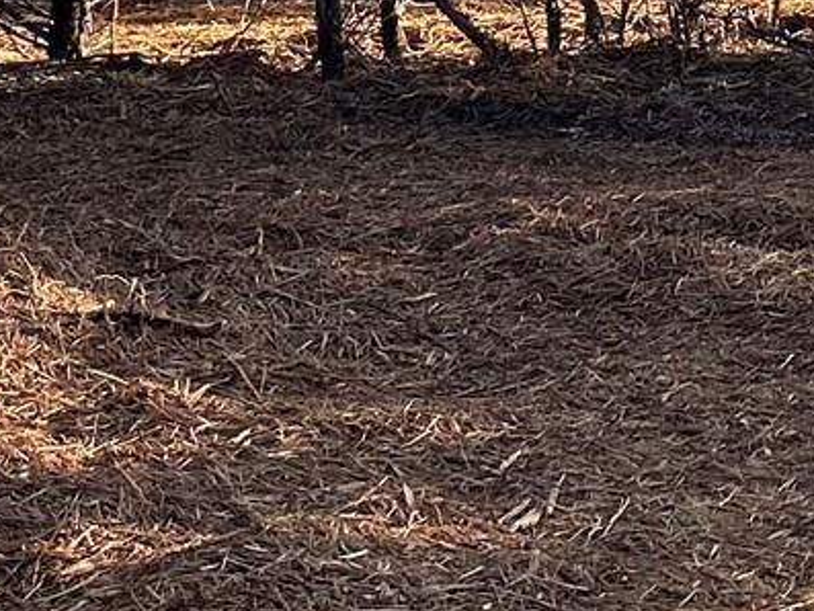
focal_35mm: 134
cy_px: -437
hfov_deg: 13.2
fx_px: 3152
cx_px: 1482
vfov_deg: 10.5
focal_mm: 5.7
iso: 50
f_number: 1.5
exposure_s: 1/1431
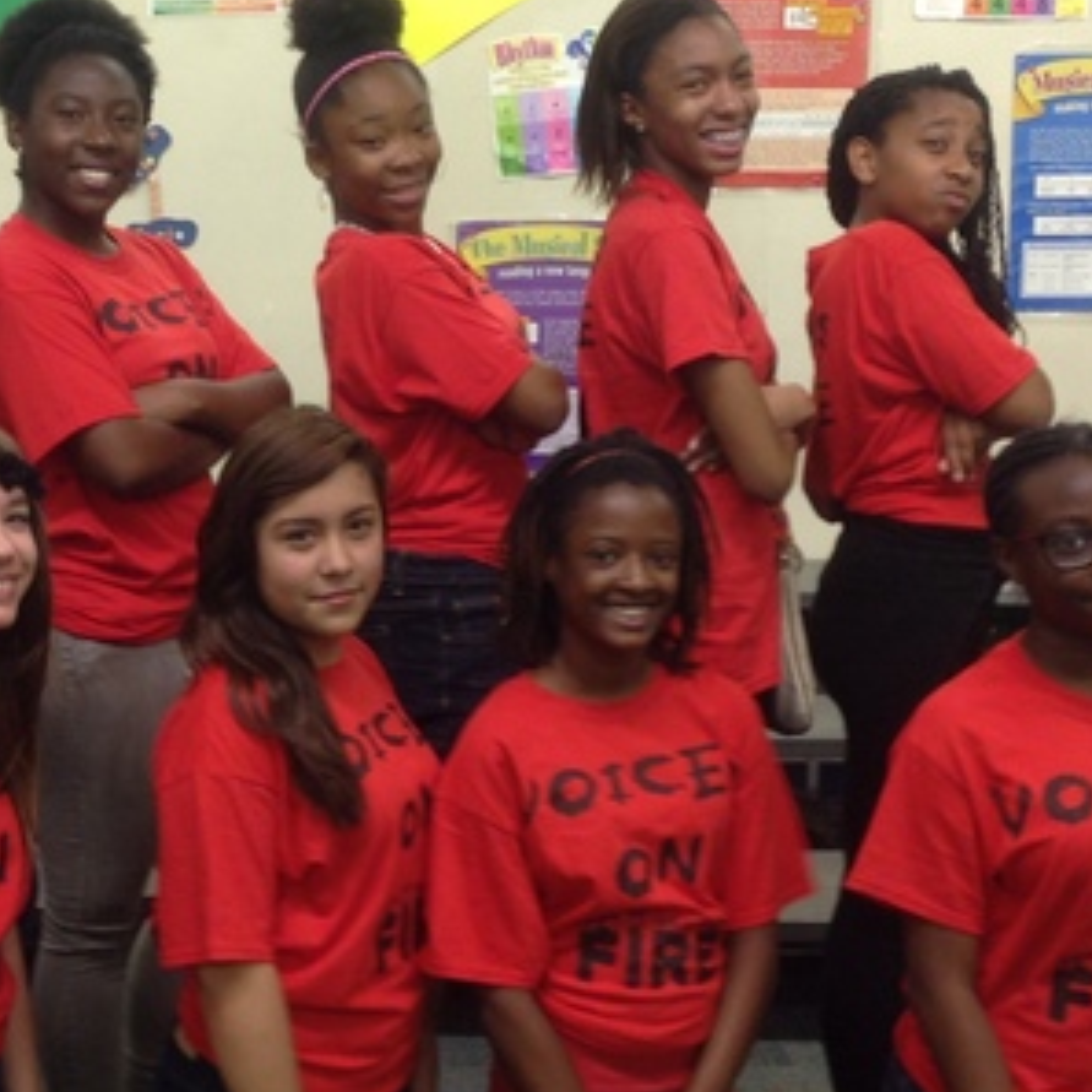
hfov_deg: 22.9
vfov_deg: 23.0
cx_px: 349
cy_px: 474
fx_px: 2677
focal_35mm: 75
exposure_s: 1/15
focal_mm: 4.28
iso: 80
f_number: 2.4
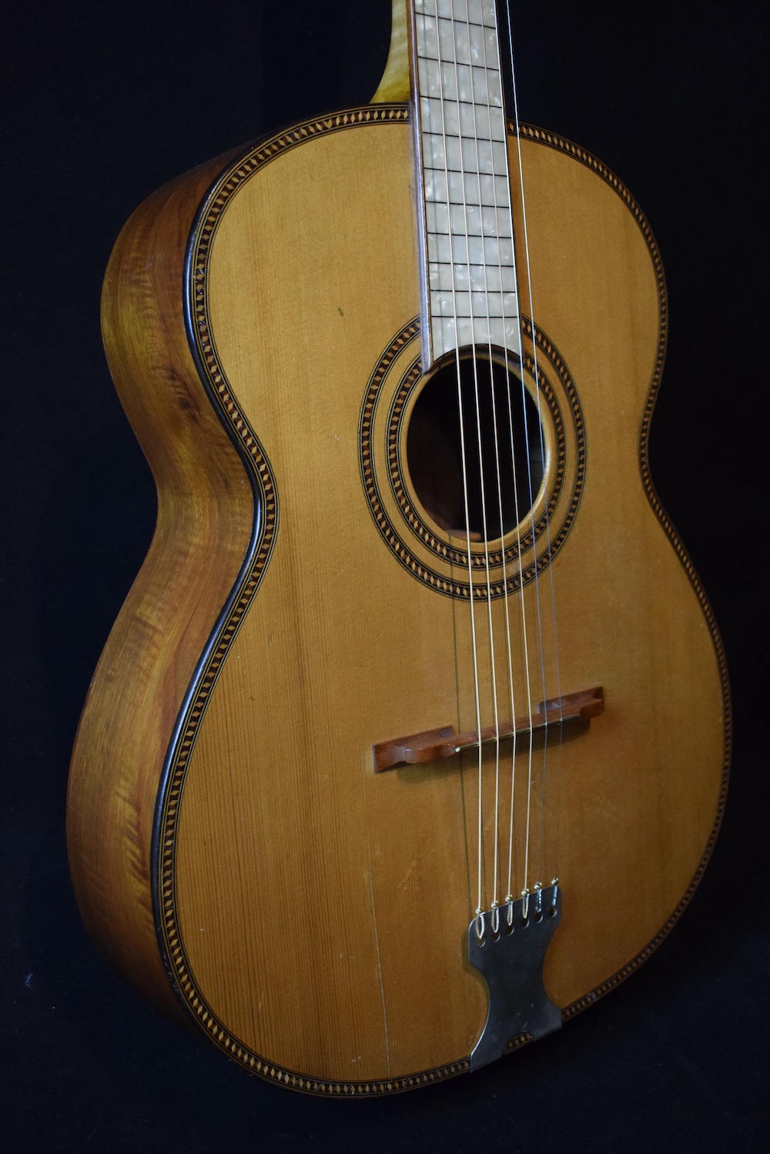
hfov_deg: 34.2
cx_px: 385
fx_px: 1251
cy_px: 577
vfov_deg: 49.6
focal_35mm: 39
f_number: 4
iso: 2200
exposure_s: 1/60
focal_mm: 26
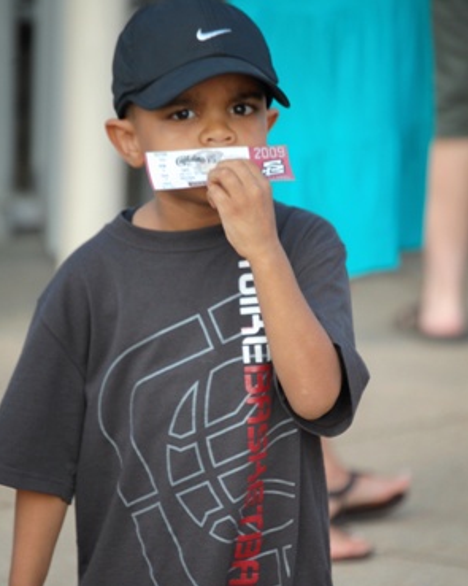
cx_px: 233
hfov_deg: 5.5
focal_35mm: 281
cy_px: 354
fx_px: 4867
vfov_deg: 6.9
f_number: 5.3
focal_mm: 165
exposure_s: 1/320
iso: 400
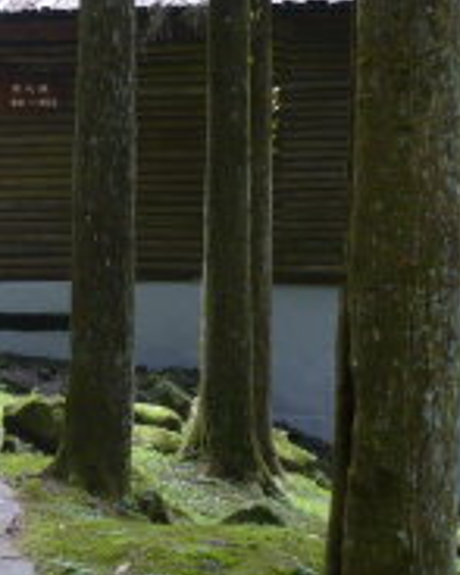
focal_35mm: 93
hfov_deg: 15.6
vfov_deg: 20.4
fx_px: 1584
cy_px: 127
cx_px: -172
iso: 160
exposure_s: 1/30
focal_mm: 5.8
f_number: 2.8
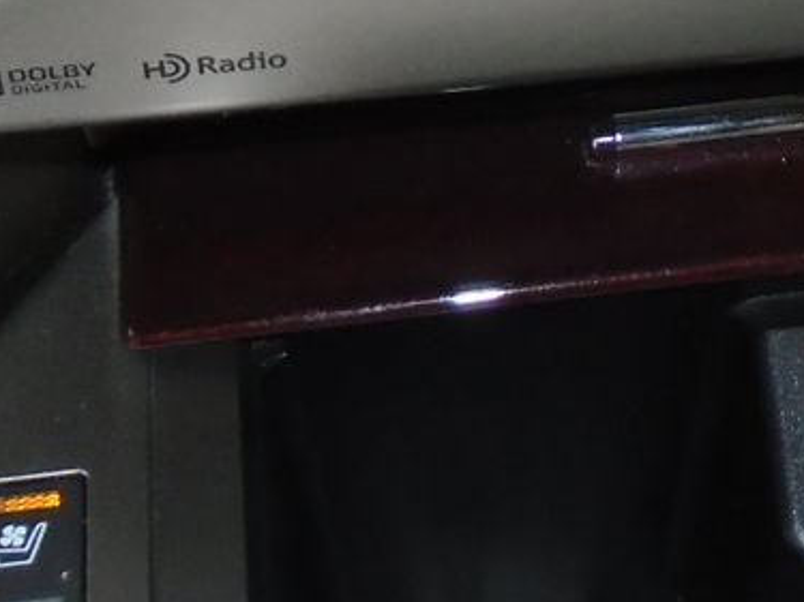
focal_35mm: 111
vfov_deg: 12.9
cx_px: 780
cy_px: -199
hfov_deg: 17.4
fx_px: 2577
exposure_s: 1/30
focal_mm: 4.6
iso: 200
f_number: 3.2
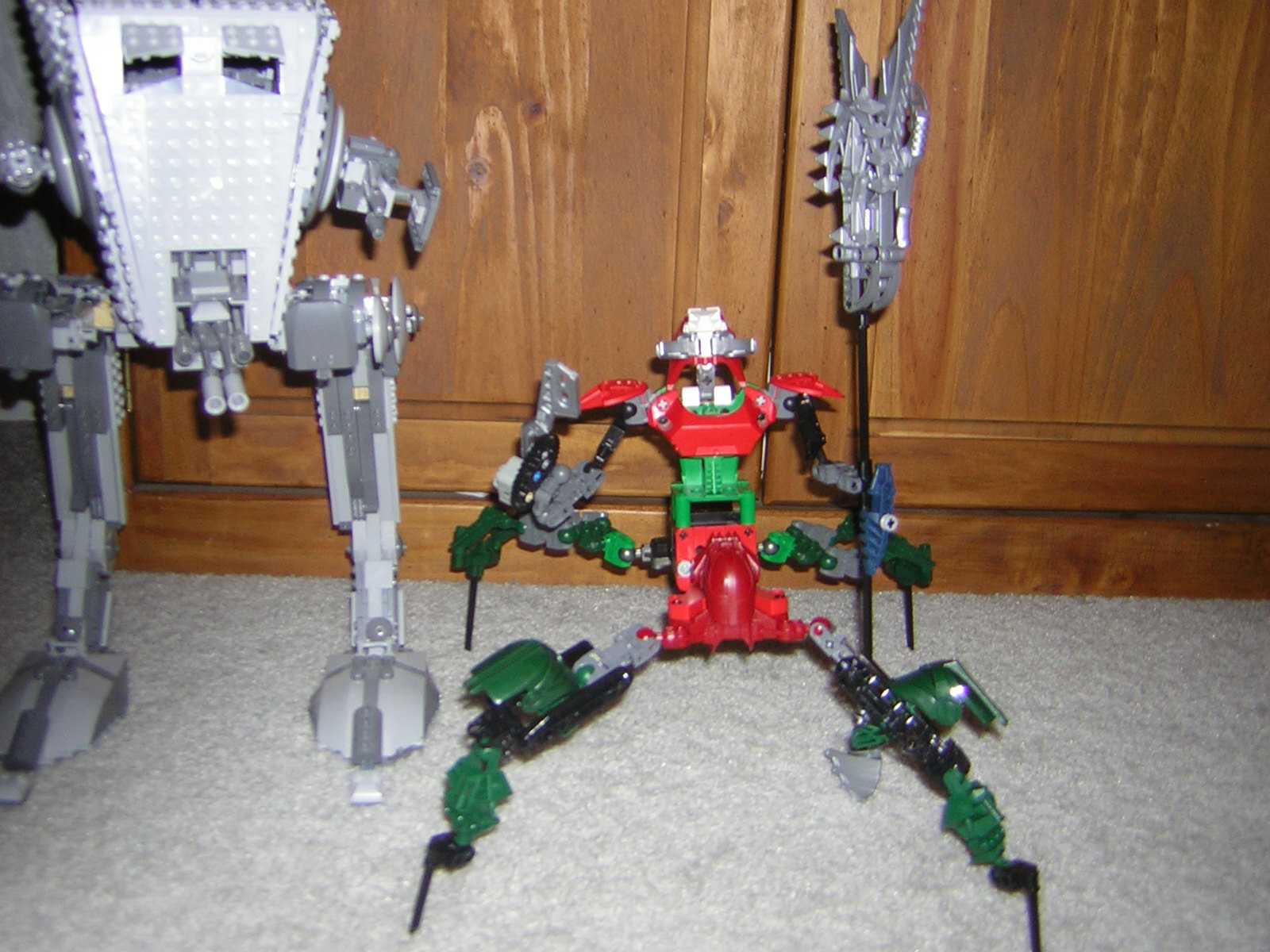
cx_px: 635
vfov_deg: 39.7
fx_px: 1321
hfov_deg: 51.4
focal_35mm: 36
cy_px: 476
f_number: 2.6
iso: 50
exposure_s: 1/60.1
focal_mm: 4.7
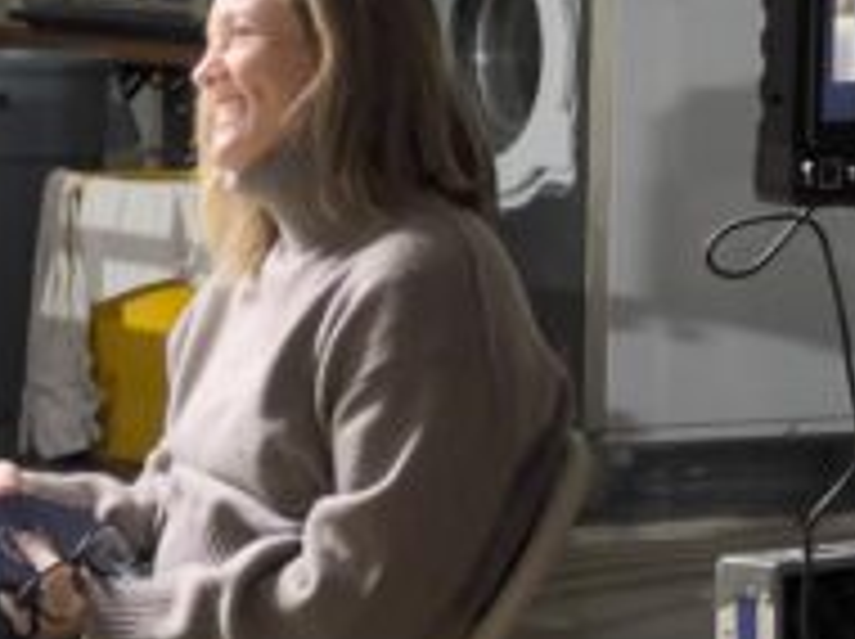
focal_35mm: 205
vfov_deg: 7.2
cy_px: 479
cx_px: 767
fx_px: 5057
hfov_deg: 9.6
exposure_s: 1/24
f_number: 2.8
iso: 1250
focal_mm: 9
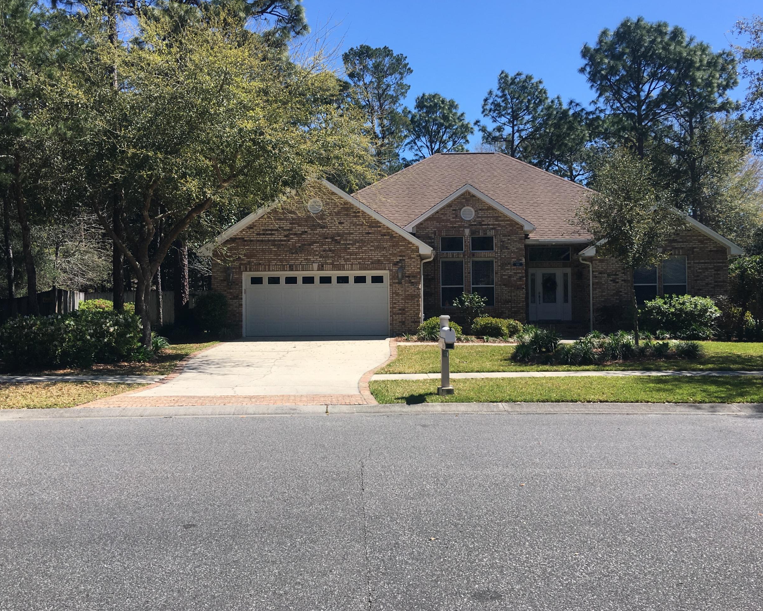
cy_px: 281
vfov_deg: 42.2
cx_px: 404
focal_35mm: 35
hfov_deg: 51.5
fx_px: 790
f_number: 2.2
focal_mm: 4.15
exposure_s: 1/1166
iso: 25
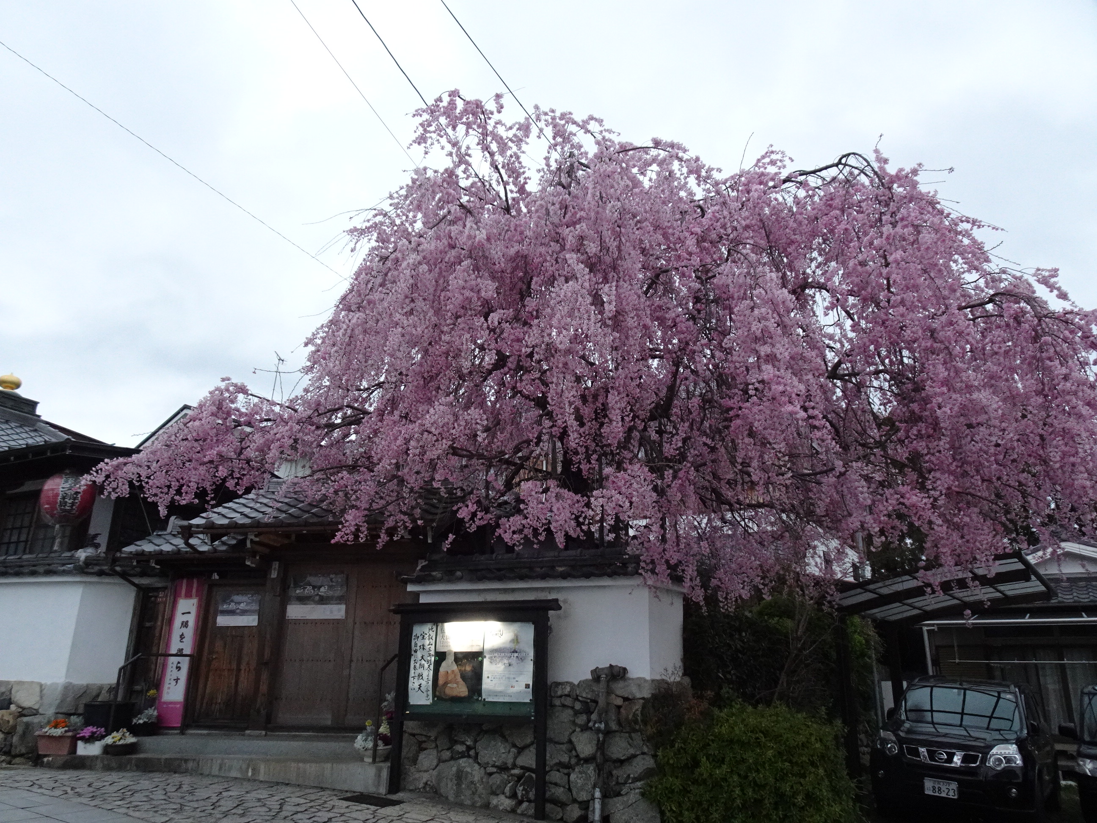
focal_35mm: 25
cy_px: 412
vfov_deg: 54.9
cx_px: 548
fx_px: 792
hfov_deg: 69.4
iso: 640
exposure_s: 1/30
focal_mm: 4.38
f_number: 3.5
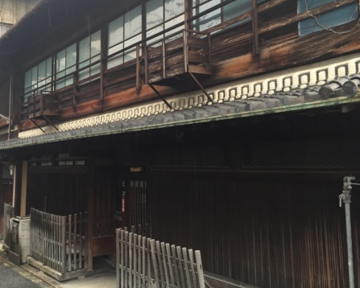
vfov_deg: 38.9
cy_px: 109
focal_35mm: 38
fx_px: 405
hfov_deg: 47.5
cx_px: 136
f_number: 2.2
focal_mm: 4.15
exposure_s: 1/120
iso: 50
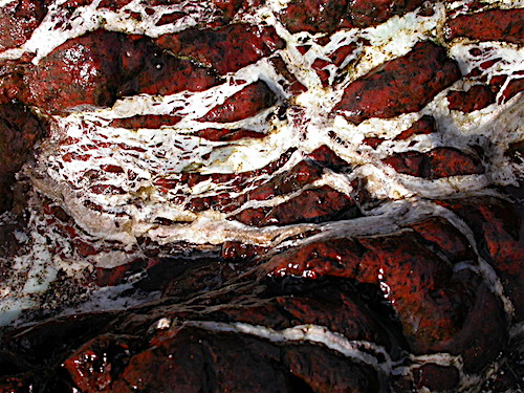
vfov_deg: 12.7
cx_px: 262
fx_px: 1771
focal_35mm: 117
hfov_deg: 16.8
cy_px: 196
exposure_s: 1/319
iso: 100
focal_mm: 24.2
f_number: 6.2
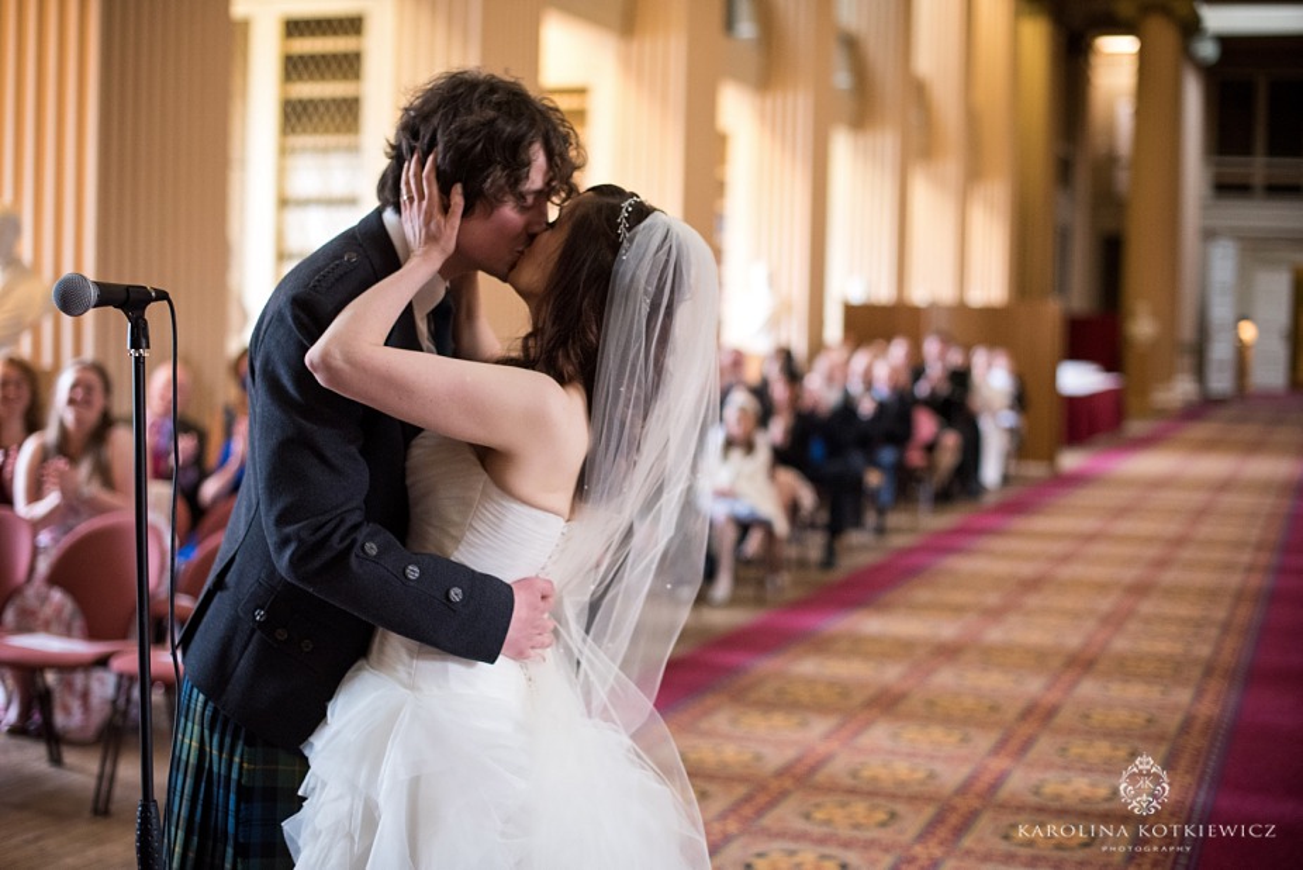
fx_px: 1810
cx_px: 652
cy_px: 435
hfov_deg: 39.6
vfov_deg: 27.0
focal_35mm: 50
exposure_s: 1/400
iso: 2800
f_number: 2.2
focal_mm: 50
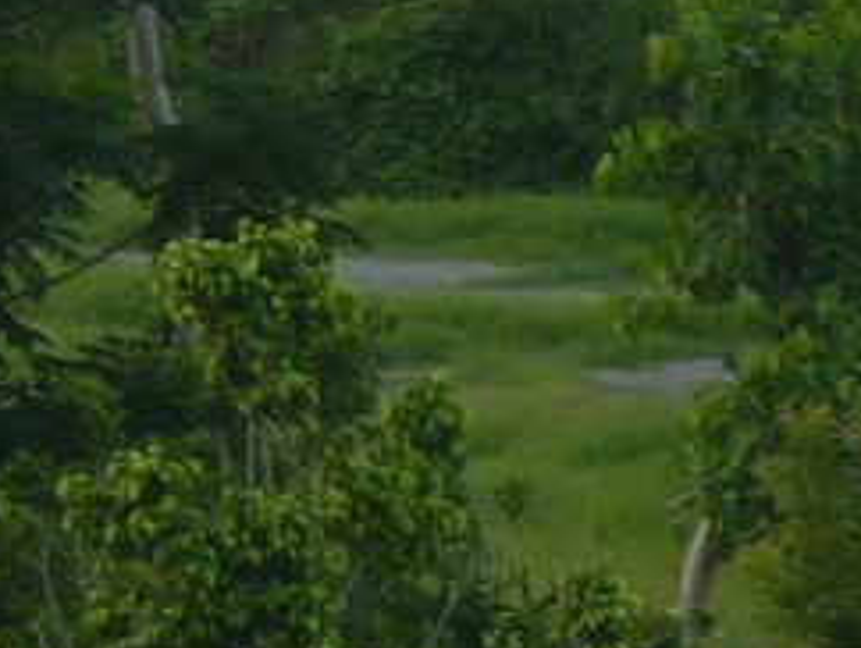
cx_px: -872
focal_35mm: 885
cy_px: -986
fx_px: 22034
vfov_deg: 1.7
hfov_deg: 2.2
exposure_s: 1/60
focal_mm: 23.7
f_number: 3.6
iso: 80
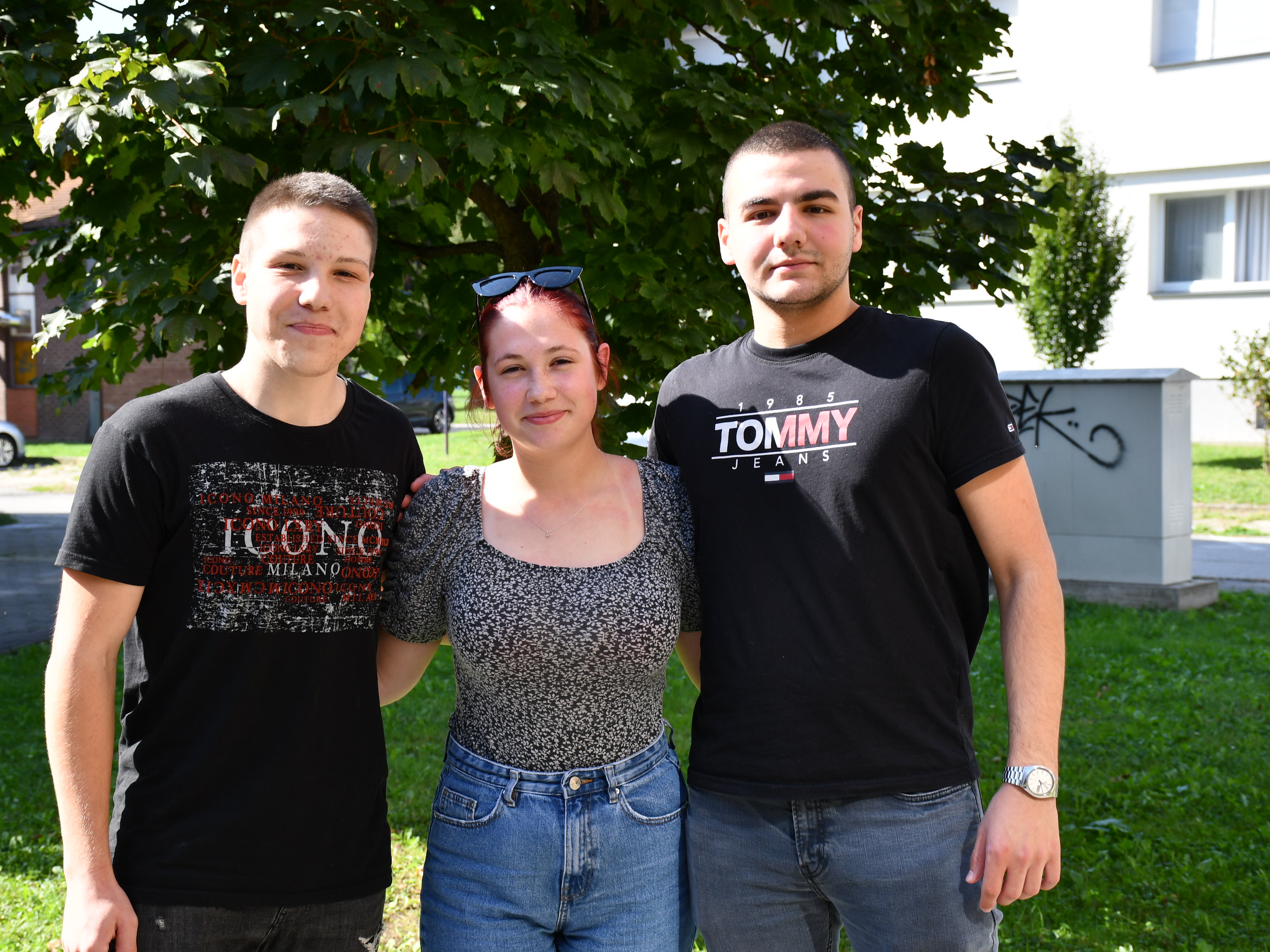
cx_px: 583
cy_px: 477
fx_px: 2275
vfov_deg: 23.7
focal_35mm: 62
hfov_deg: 31.2
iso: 200
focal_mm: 38
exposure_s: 1/250
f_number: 5.6
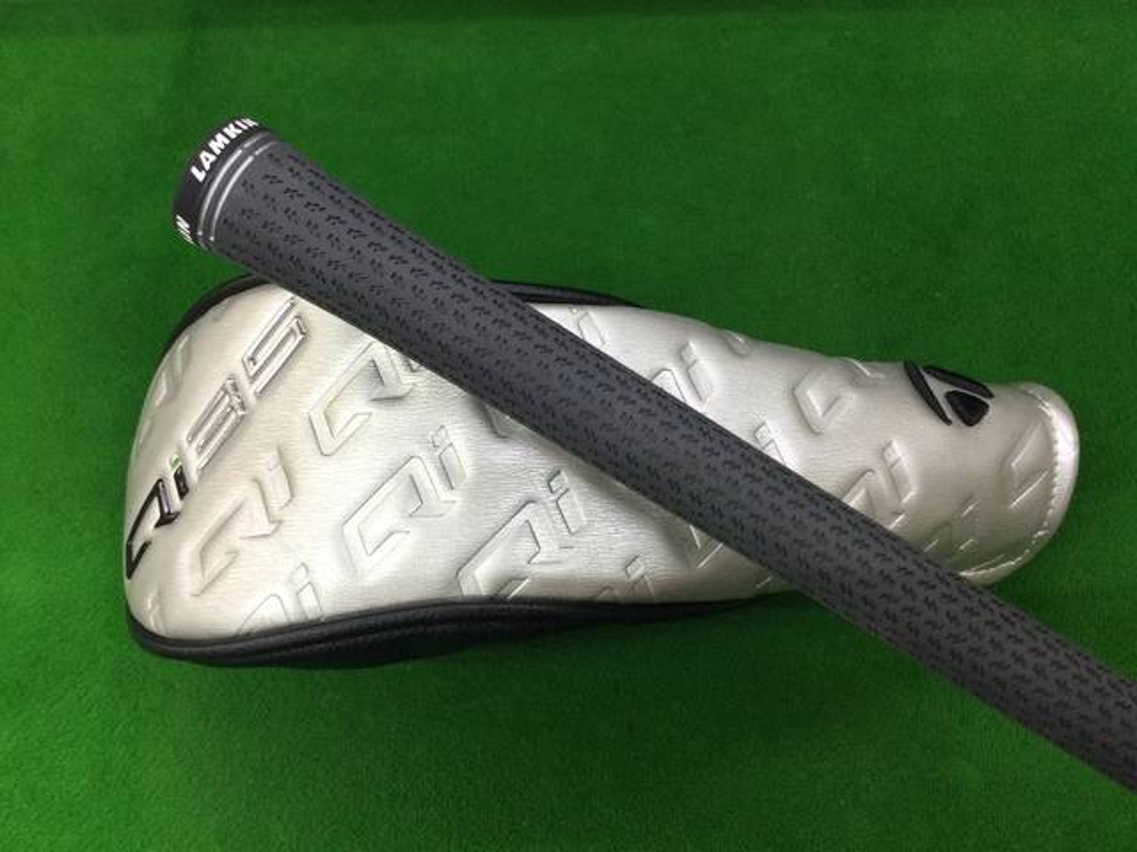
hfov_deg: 58.4
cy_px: 426
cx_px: 568
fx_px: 1018
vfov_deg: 45.4
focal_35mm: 31
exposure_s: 1/30
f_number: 2.4
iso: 50
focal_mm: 3.3
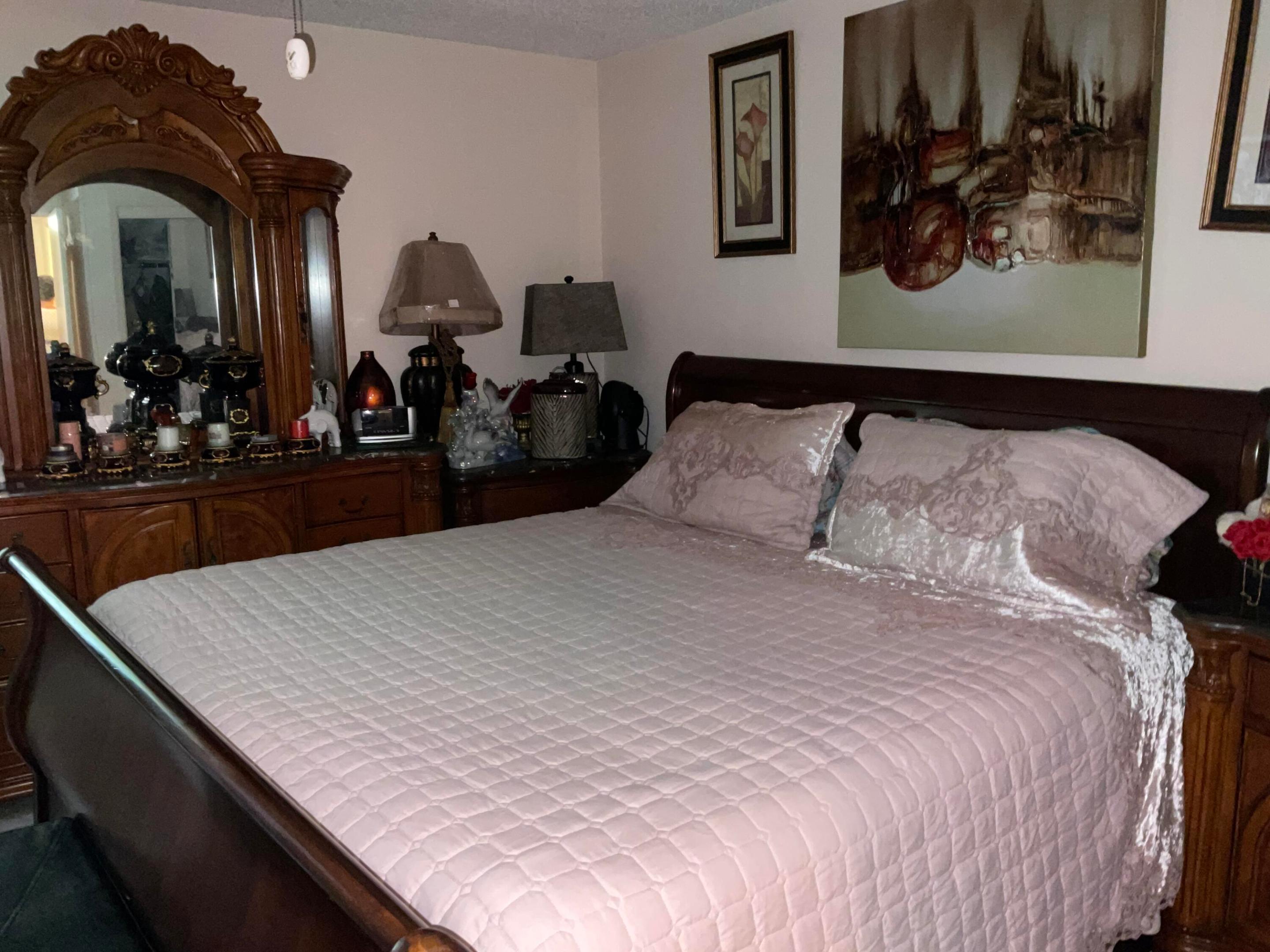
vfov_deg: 48.2
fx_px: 1064
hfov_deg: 61.7
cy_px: 476
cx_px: 635
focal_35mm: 29
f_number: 1.8
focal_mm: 3
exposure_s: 1/16
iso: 125
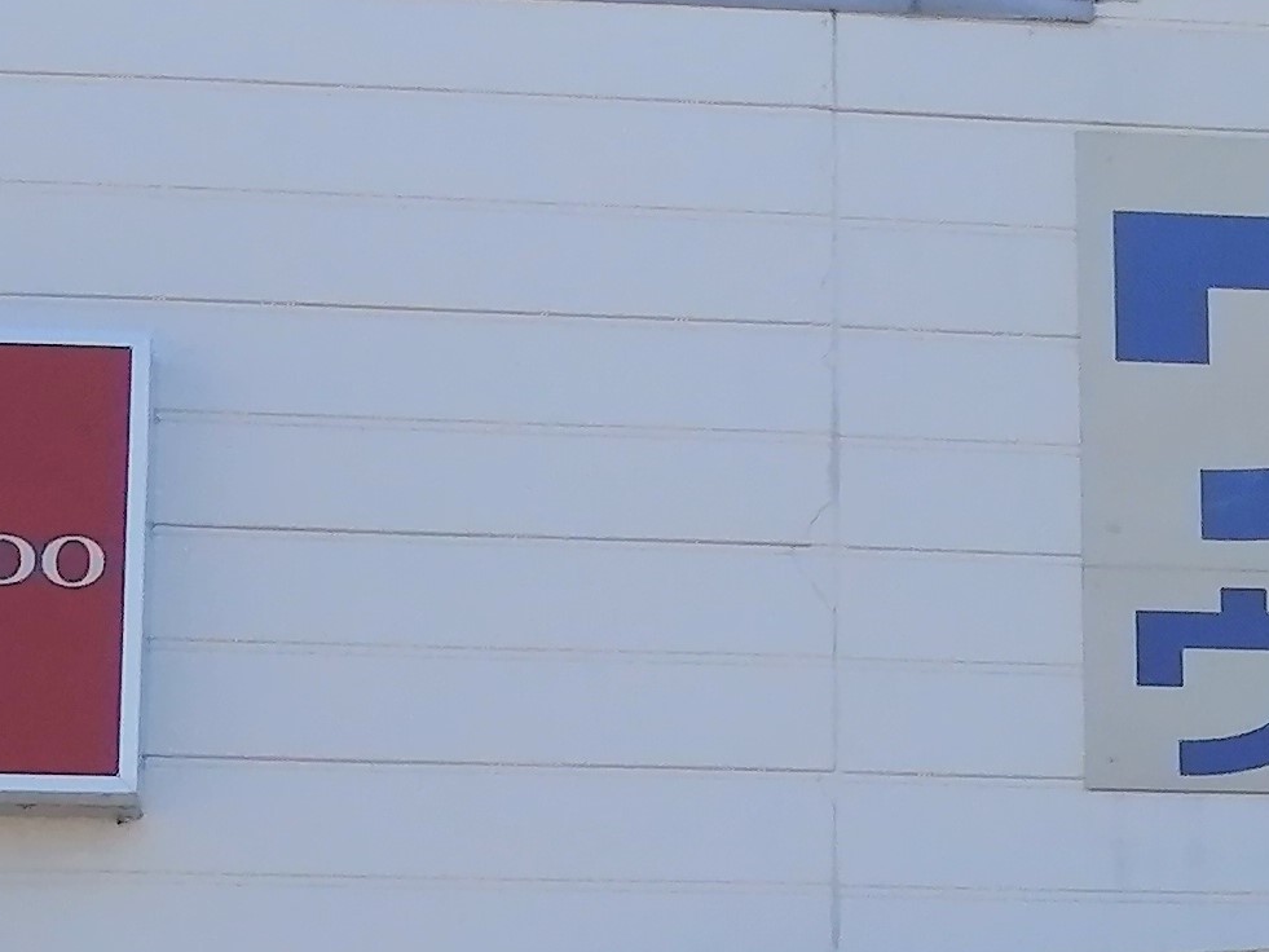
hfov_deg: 12.4
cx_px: 1656
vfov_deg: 9.5
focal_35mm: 155
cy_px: 1004
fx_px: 5683
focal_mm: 3.62
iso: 50
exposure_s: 1/1095
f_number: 1.8
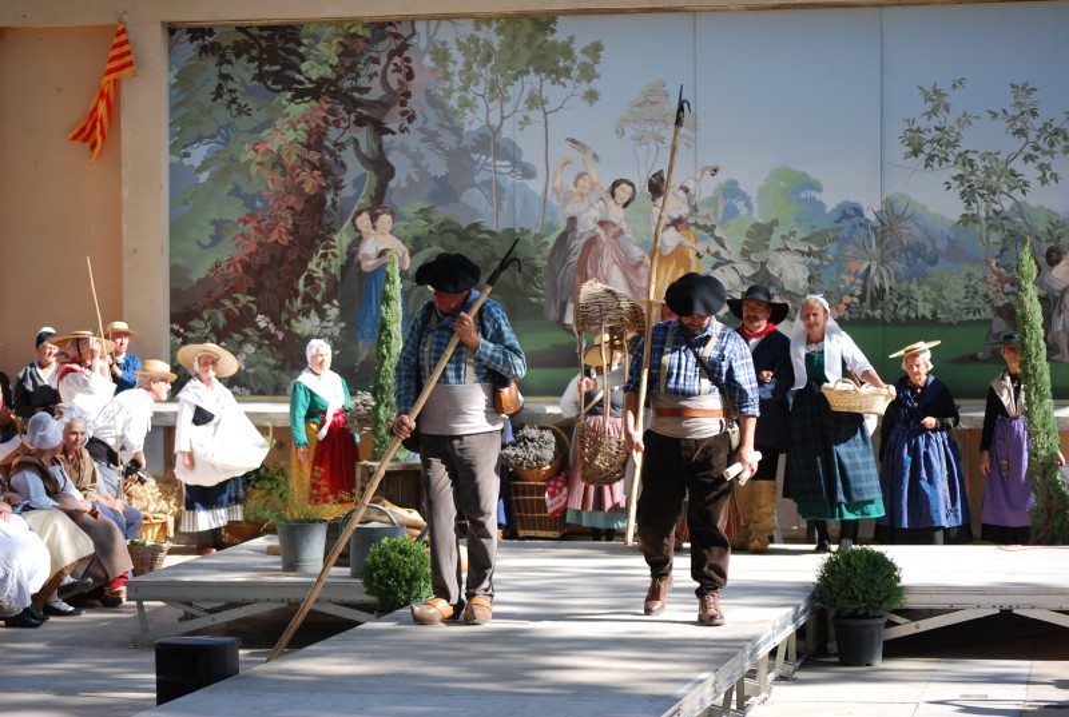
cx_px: 534
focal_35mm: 102
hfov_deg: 20.0
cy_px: 358
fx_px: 3035
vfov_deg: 13.5
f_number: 5
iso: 200
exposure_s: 1/400
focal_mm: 68
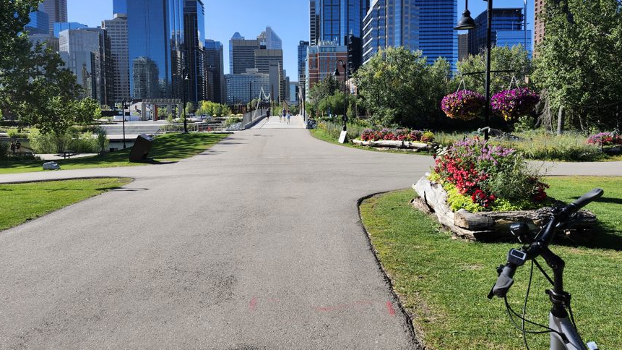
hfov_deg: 71.9
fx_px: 429
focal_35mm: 26
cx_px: 302
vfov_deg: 44.0
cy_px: 130
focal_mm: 5.54
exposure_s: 1/1151
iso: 25
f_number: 1.8
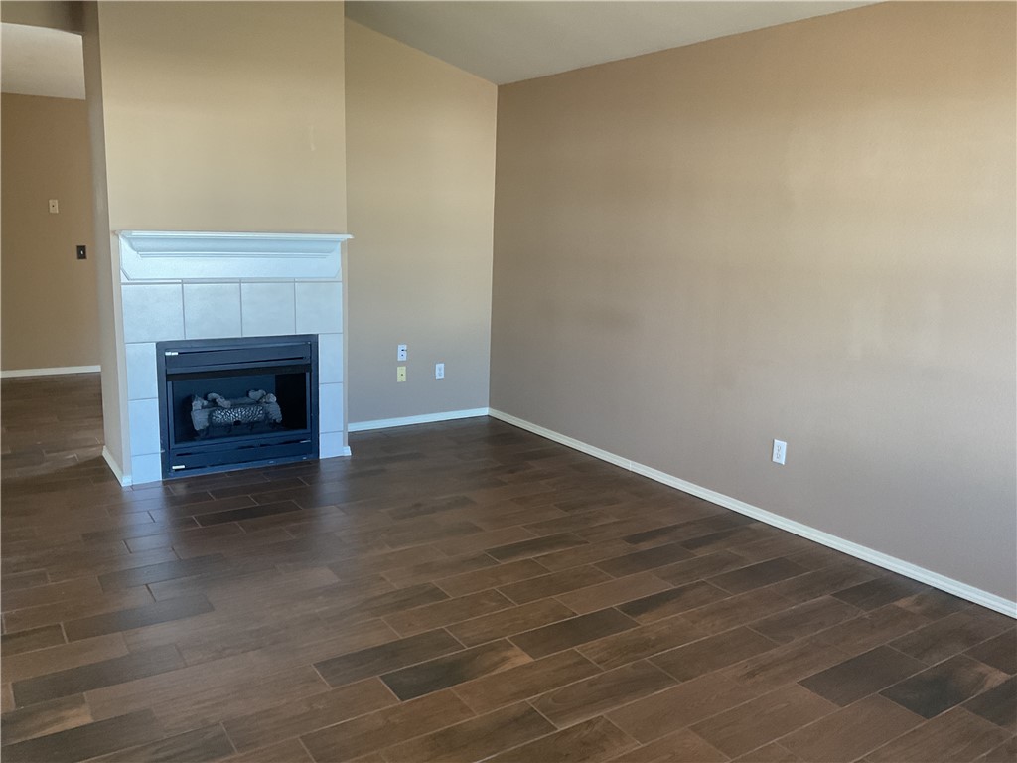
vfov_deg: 48.2
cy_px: 382
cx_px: 508
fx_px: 852
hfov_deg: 61.7
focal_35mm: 29
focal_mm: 3
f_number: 1.8
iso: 160
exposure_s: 1/60
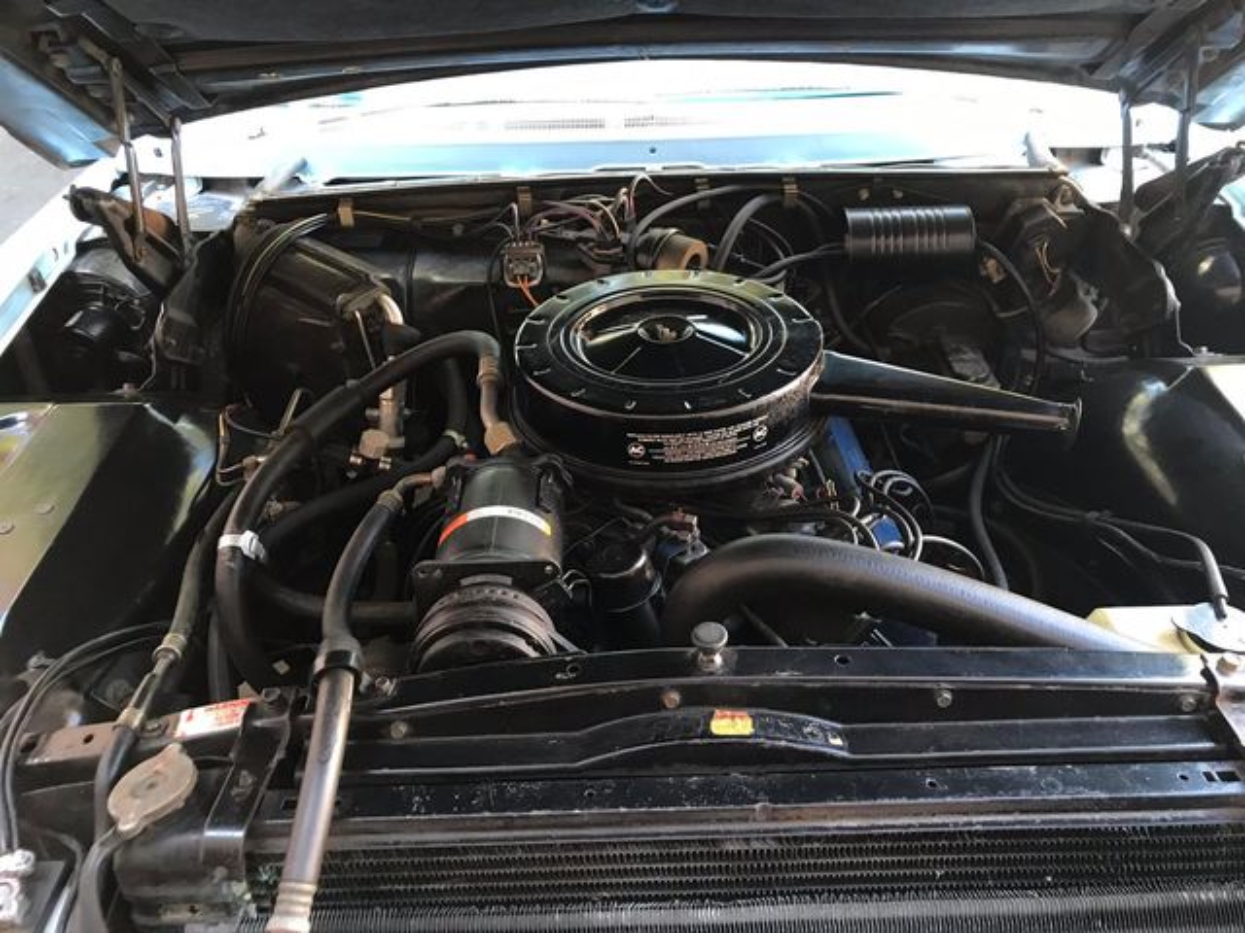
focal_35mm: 28
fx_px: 1007
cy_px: 466
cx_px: 622
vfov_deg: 49.7
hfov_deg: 63.4
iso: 50
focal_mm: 3.99
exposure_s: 1/15
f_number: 1.8
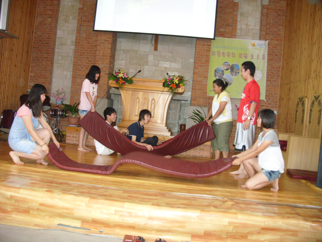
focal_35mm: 38
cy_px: 121
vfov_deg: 37.7
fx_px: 353
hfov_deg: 49.0
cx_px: 161
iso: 400
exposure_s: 1/30
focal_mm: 6.3
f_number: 2.8
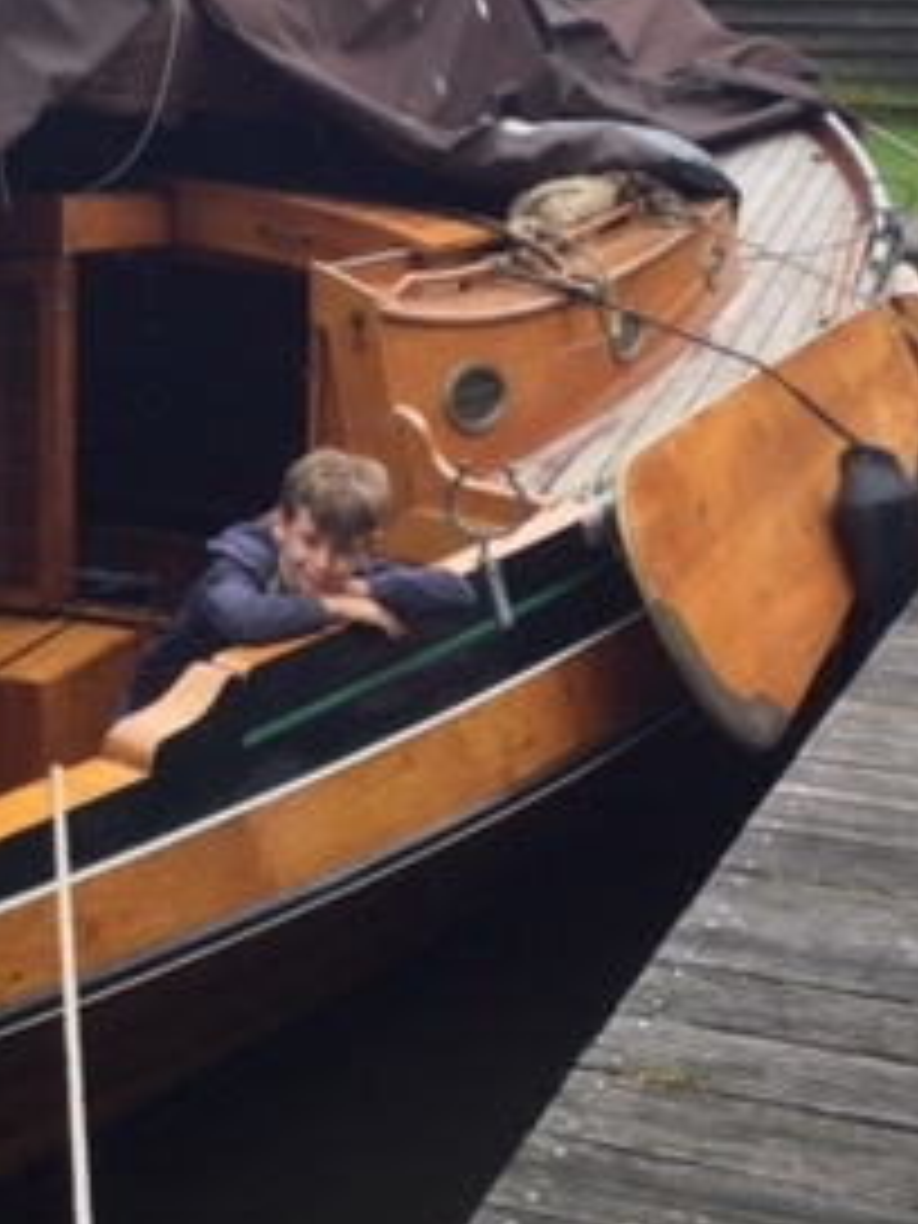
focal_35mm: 73
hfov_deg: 20.1
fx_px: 2581
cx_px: 351
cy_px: 598
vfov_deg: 26.7
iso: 25
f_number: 2.4
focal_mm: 3.3
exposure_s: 1/519
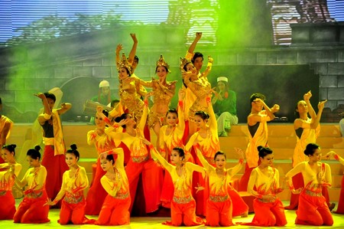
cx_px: 172
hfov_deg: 13.1
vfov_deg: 8.7
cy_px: 114
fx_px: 1503
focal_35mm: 158
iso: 3200
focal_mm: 105
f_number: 6.3
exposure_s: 1/640
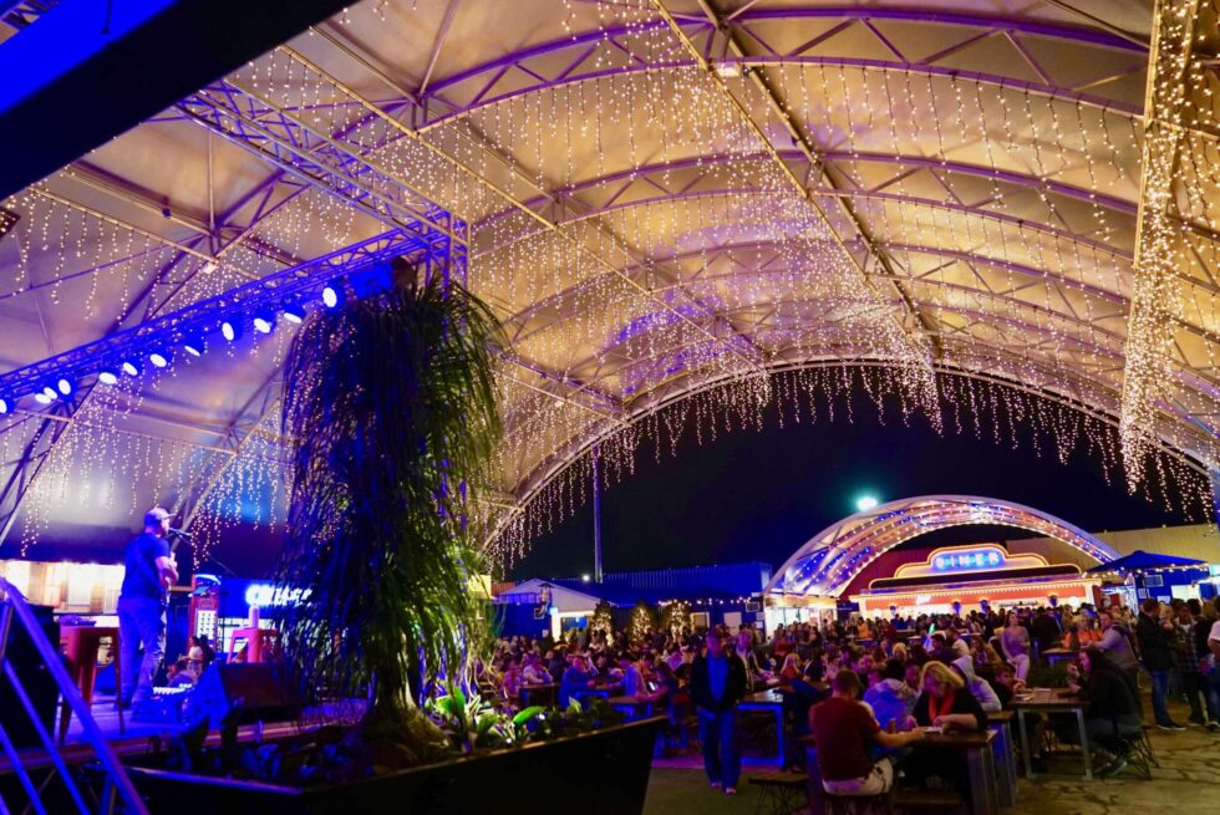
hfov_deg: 73.7
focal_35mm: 24
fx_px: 814
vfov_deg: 53.2
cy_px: 408
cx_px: 610
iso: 2500
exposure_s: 1/160
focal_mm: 24
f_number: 2.8
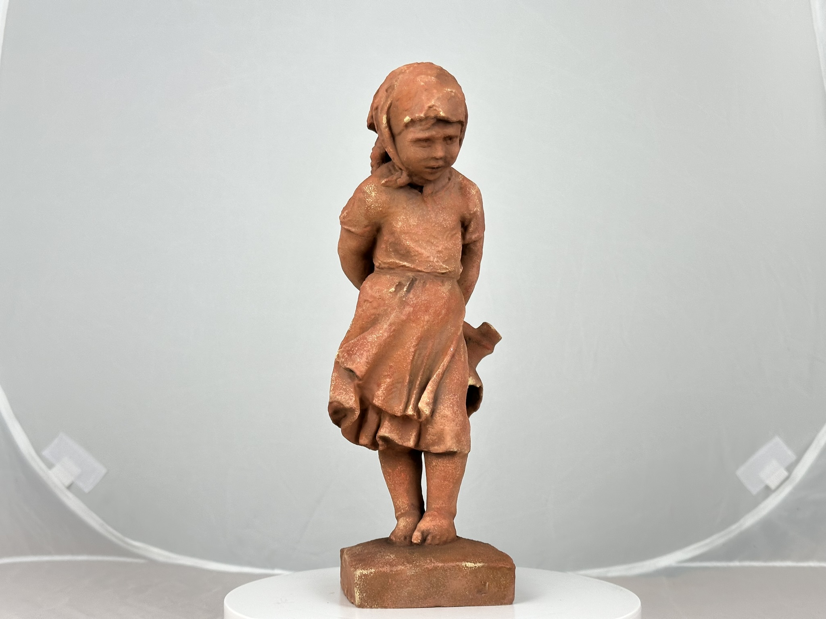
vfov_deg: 30.3
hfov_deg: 39.7
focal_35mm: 48
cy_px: 310
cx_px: 413
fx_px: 1145
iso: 50
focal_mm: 6.86
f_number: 1.78
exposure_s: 1/138
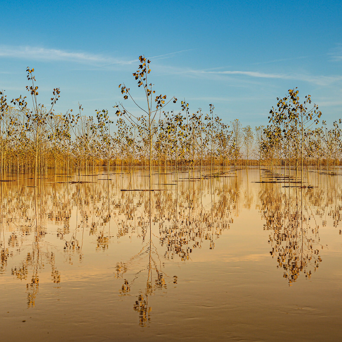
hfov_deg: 23.9
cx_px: 128
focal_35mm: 72
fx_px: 805
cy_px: 170
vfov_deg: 24.0
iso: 100
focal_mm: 56
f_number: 10
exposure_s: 1/200
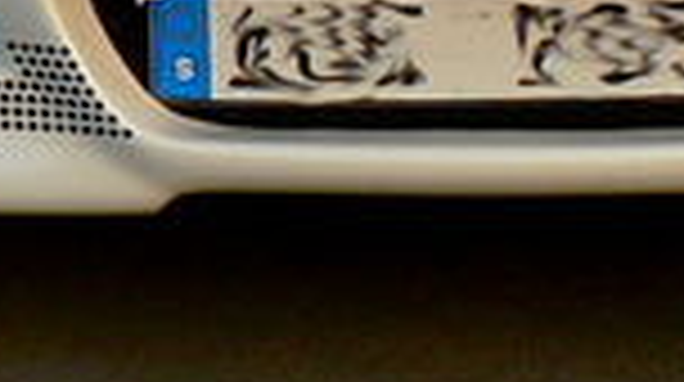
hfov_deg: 6.2
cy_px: -238
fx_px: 6321
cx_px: 504
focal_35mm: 349
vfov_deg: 3.5
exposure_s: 1/160
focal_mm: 10.5
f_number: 4
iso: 80
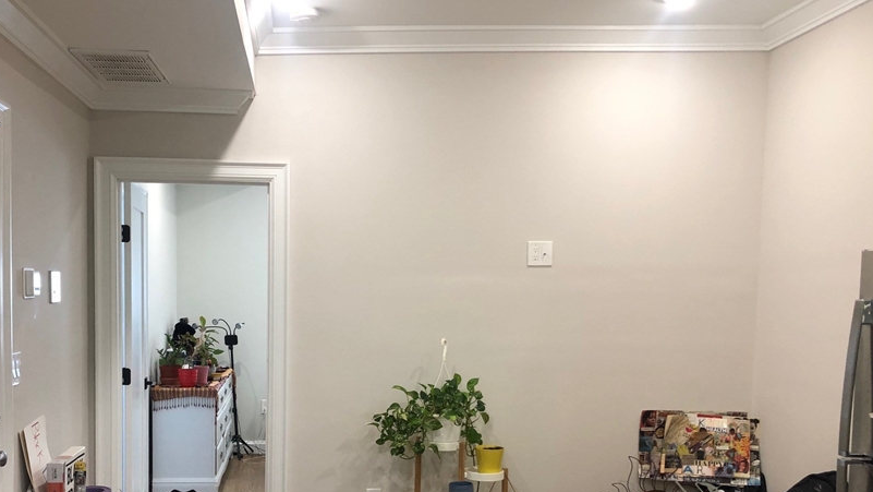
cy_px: 358
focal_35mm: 39
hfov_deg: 51.2
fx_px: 903
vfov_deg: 30.0
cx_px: 342
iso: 40
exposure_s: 1/24
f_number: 1.8
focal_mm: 3.99
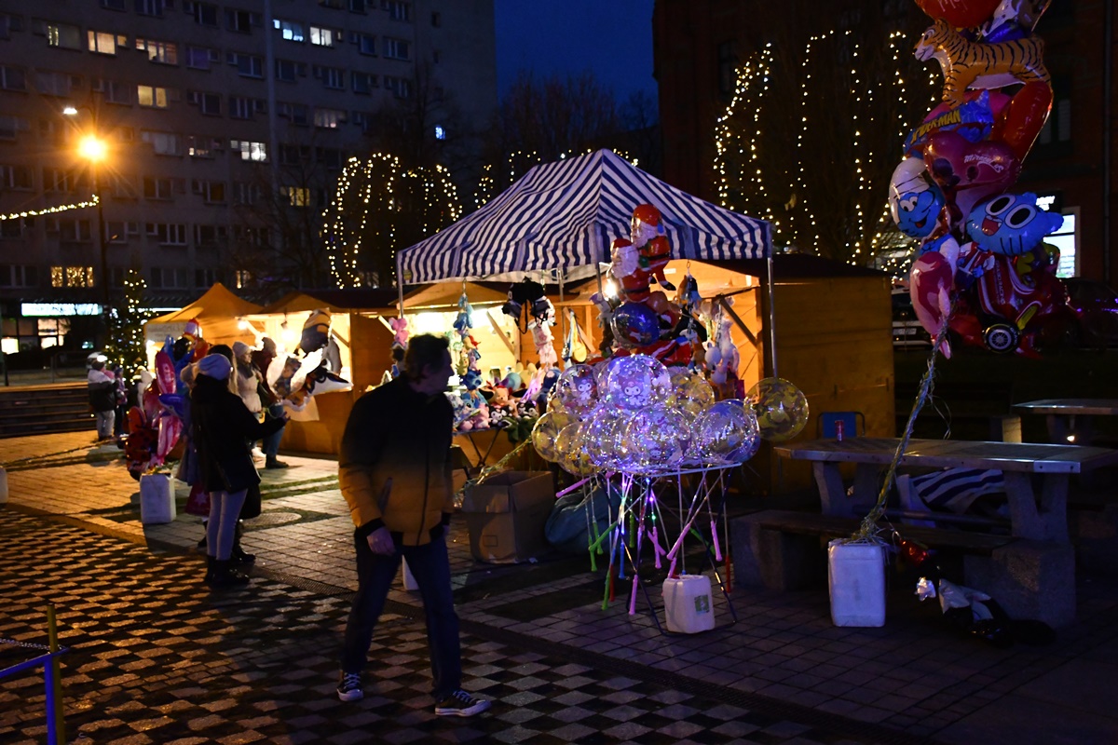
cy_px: 372
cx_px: 559
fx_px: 1118
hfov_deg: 53.1
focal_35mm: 36
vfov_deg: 36.9
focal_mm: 24
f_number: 3.8
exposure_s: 1/60
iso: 5600
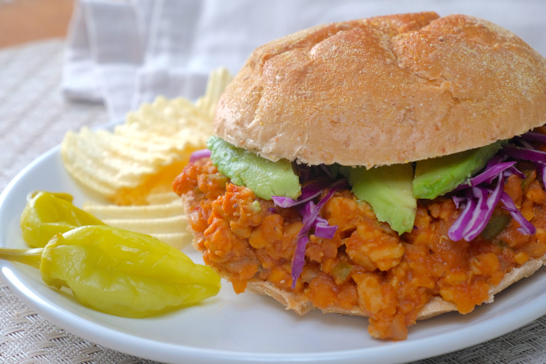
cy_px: 182
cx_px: 273
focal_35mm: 132
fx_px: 2002
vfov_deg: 10.4
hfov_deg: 15.5
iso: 250
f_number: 8
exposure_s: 1/200
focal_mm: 88.2
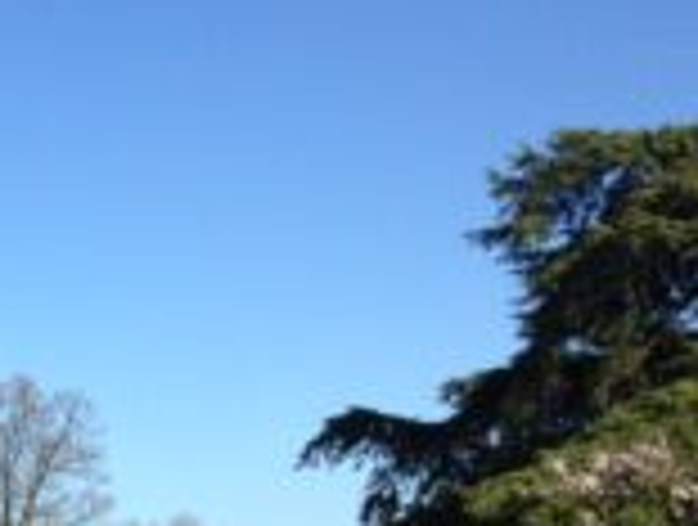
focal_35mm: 102
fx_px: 2062
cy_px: 679
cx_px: -295
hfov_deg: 17.6
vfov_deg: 14.0
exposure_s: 1/1284
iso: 50
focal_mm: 4.28
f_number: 2.4
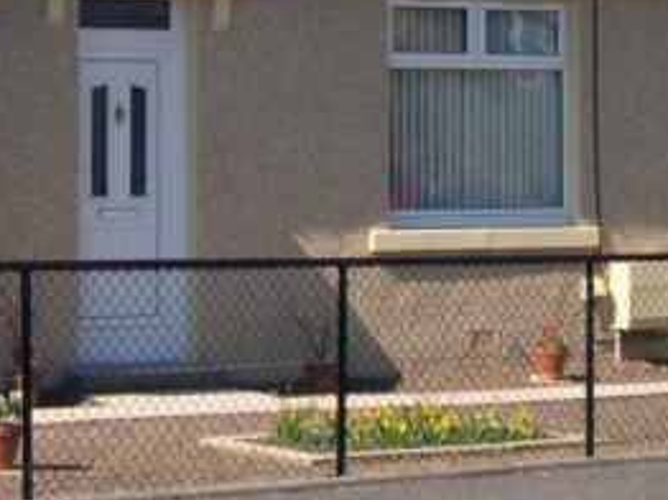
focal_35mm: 127
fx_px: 2449
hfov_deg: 15.2
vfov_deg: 11.5
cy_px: -4
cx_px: -19
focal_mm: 12.2
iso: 100
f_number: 9.2
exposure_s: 1/105
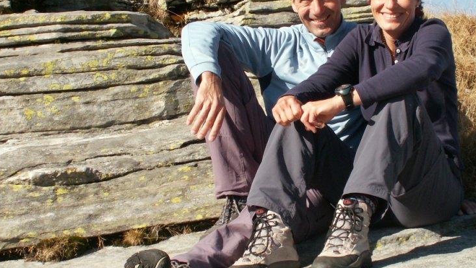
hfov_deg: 28.8
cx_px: 302
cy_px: 112
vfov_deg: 16.5
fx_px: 921
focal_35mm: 73
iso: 50
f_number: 6.3
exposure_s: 1/160
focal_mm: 8
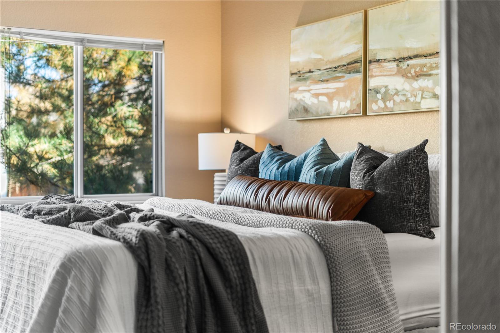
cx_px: 250
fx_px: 694
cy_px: 166
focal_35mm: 50
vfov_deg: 27.0
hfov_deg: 39.6
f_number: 1.8
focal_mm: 50
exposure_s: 1/160
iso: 400
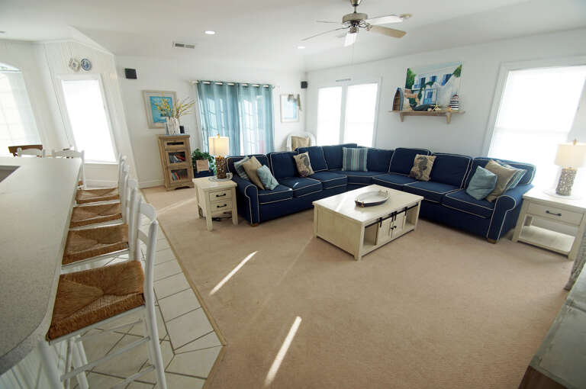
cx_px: 293
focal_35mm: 15
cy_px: 194
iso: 125
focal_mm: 10
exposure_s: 1/60
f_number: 4
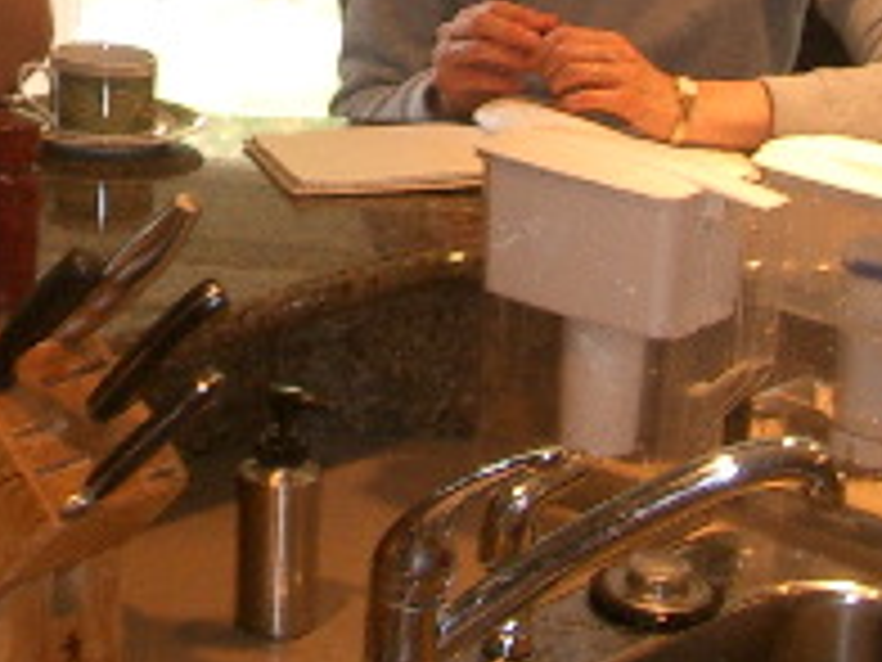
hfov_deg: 16.9
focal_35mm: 114
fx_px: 2905
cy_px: -297
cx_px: 36
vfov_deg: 12.4
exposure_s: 1/40
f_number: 2.6
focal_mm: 5.8
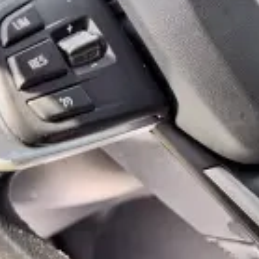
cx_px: 231
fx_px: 466
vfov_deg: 31.1
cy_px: 132
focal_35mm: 55
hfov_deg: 29.8
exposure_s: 1/138
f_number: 1.78
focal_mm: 6.76
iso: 64
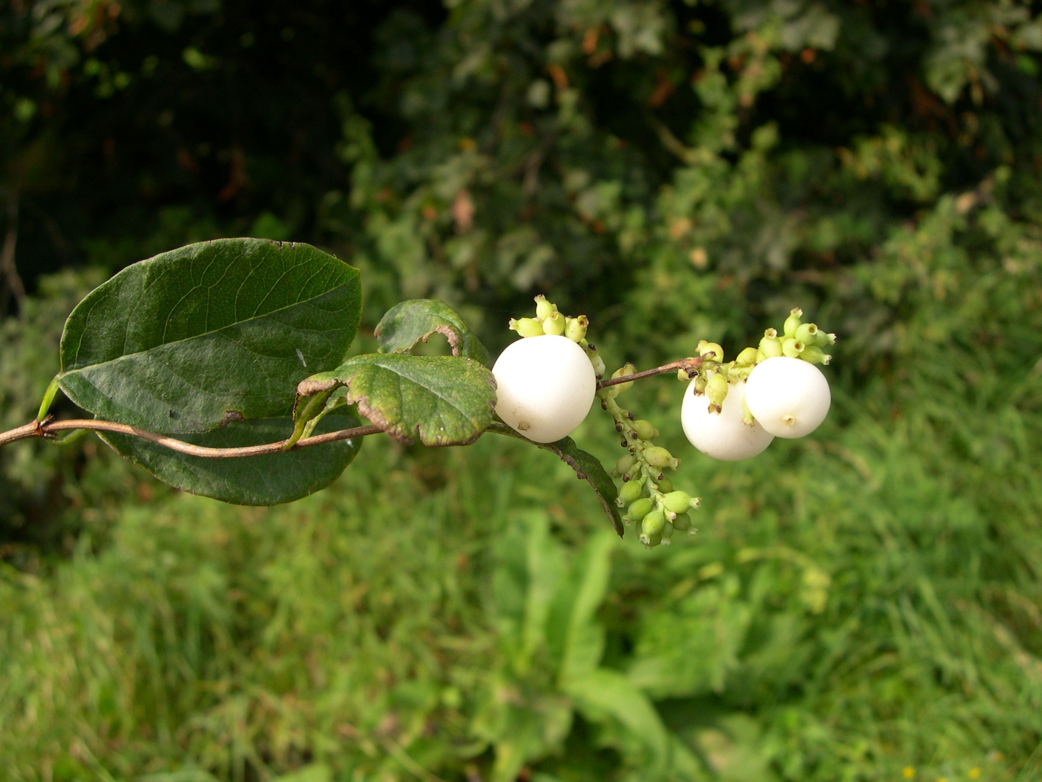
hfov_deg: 49.0
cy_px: 391
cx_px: 521
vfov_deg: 37.7
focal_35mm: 38
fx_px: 1144
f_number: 7.6
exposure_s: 1/96.6
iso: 100
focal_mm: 8
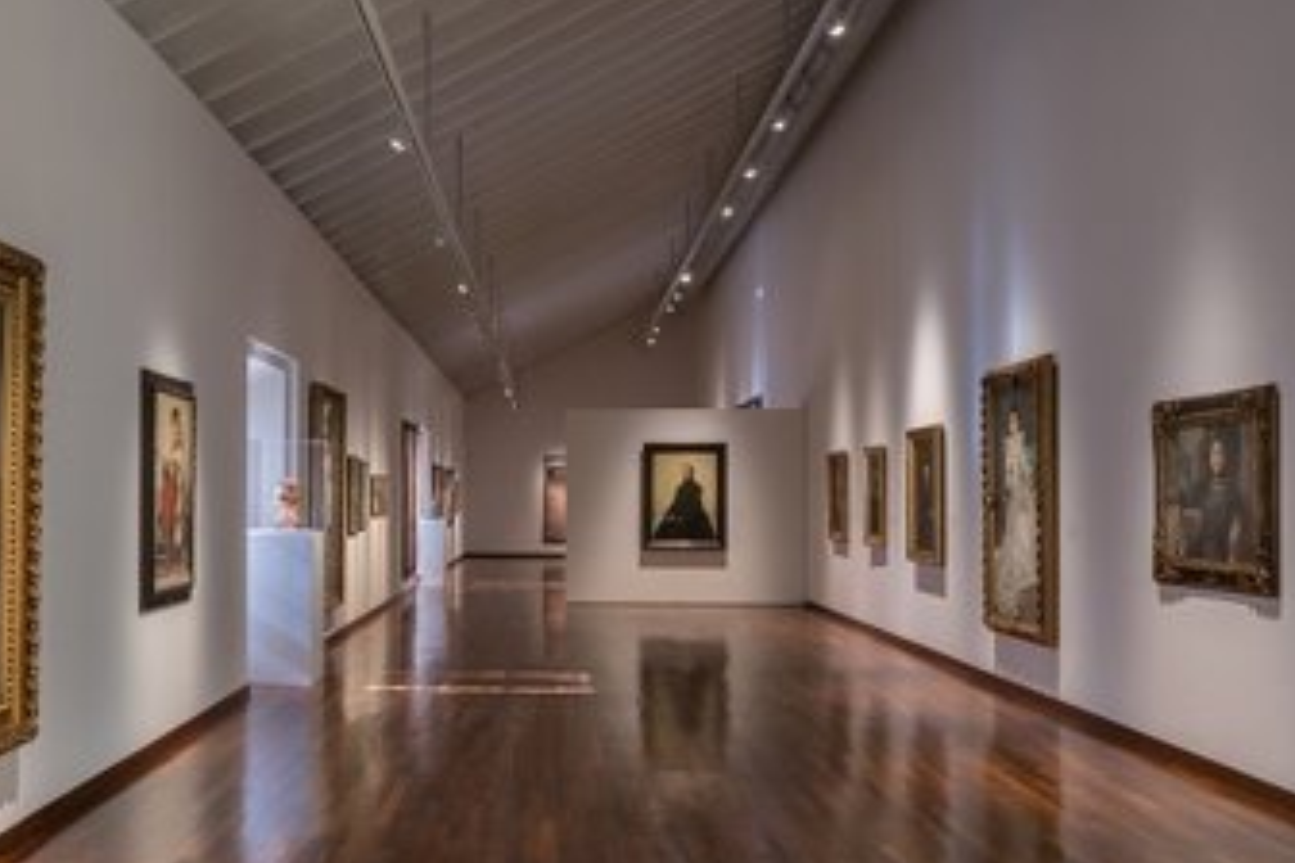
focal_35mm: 37
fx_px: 1331
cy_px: 493
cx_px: 478
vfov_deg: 35.9
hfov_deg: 51.3
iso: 100
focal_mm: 18
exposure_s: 15
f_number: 22
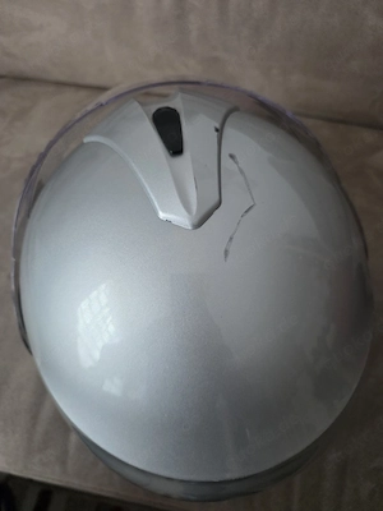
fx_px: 339
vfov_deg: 73.9
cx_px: 192
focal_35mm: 23
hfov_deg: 58.9
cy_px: 256
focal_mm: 6.25
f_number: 1.7
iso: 500
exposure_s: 1/101
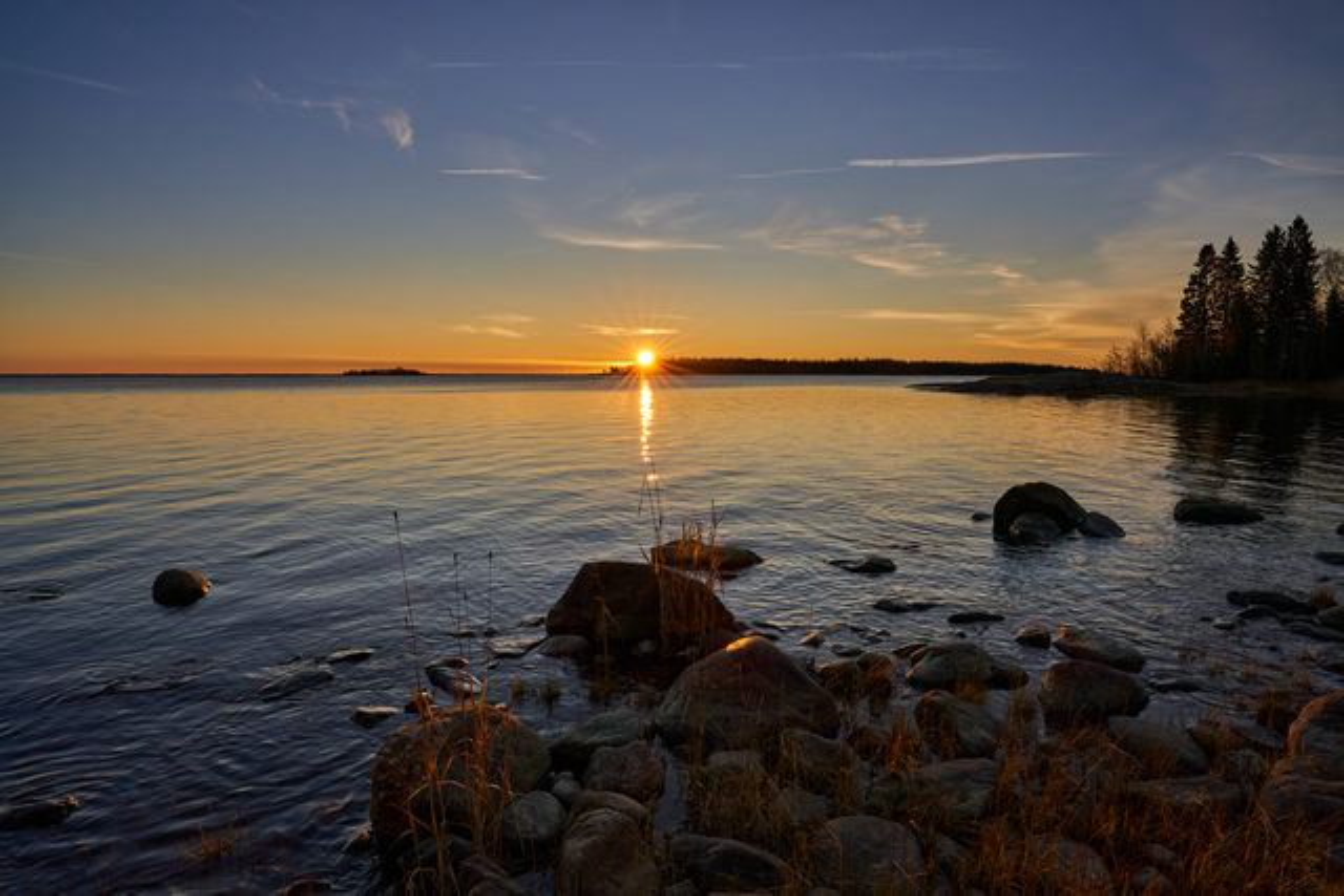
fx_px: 747
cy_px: 448
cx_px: 672
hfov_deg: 84.0
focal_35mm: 20
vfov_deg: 62.0
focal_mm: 20
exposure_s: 1/20
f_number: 11
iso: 100
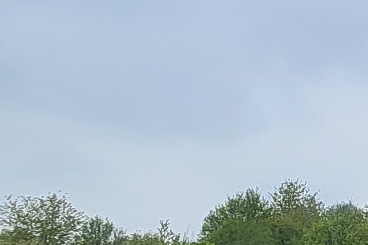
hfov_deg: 9.7
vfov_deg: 7.1
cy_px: 207
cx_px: 780
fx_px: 1983
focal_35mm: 194
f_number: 1.8
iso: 40
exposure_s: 1/1839
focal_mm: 5.4
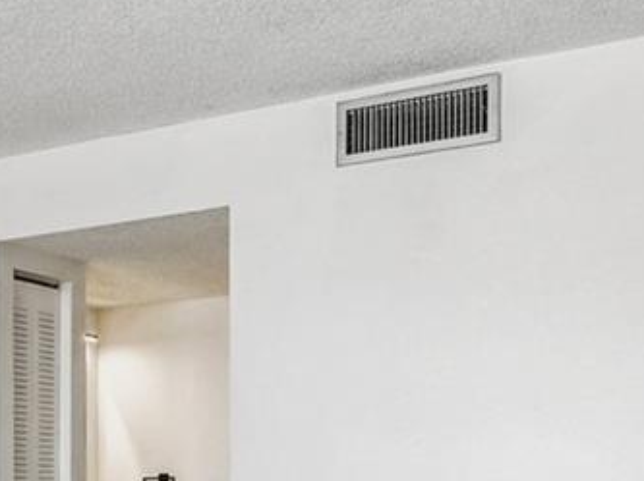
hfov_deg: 22.0
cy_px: 444
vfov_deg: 19.5
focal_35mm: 74
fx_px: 1375
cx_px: -317
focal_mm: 16
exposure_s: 1/250
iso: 1600
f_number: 8
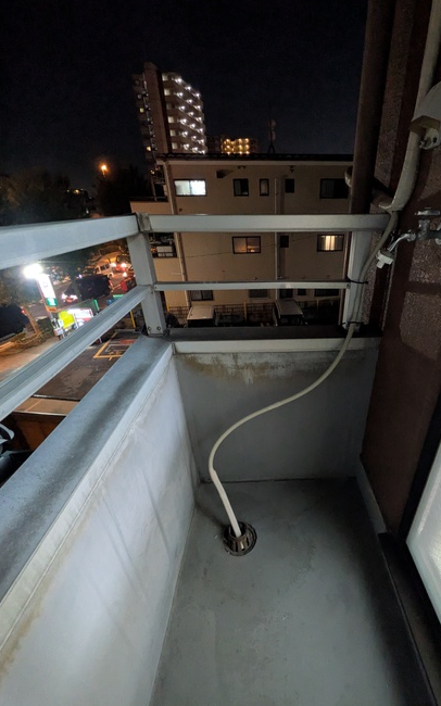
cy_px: 368
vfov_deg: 97.8
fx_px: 308
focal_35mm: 16
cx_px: 281
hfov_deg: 69.8
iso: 620
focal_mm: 1.83
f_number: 2.2
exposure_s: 1/25
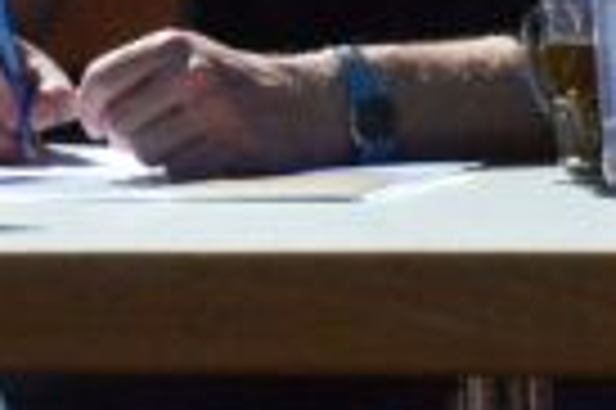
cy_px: -275
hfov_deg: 2.5
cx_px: -969
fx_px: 14265
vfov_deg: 1.6
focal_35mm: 835
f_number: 16
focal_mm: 105
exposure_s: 1/4000
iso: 6400
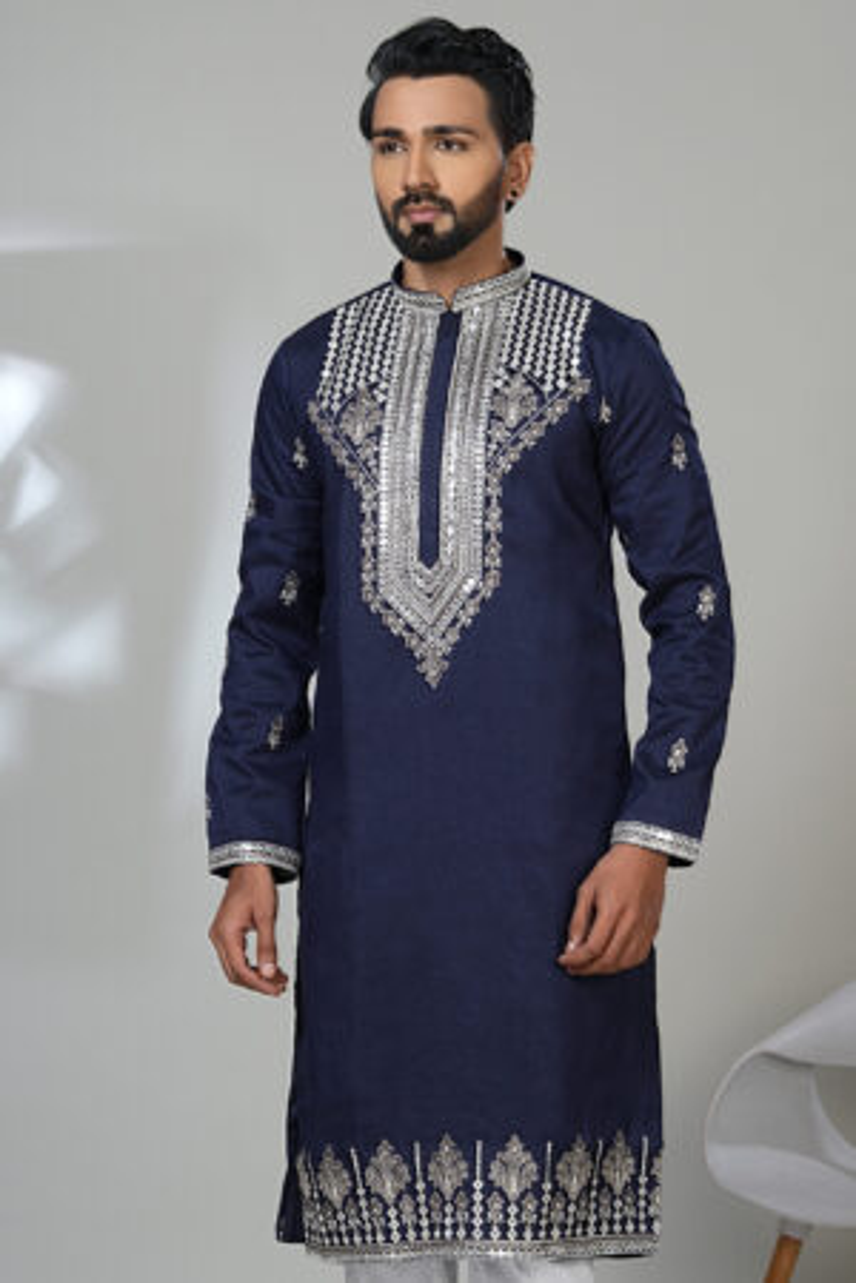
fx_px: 4529
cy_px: 642
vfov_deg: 16.1
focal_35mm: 127
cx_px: 428
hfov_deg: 10.8
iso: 125
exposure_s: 1/160
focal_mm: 85
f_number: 8
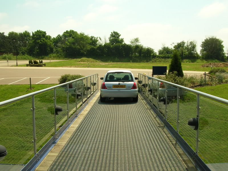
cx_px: 114
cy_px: 86
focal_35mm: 35
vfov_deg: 40.7
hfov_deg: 52.7
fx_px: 230
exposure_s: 1/284
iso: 50
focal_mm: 5.8
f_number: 5.6
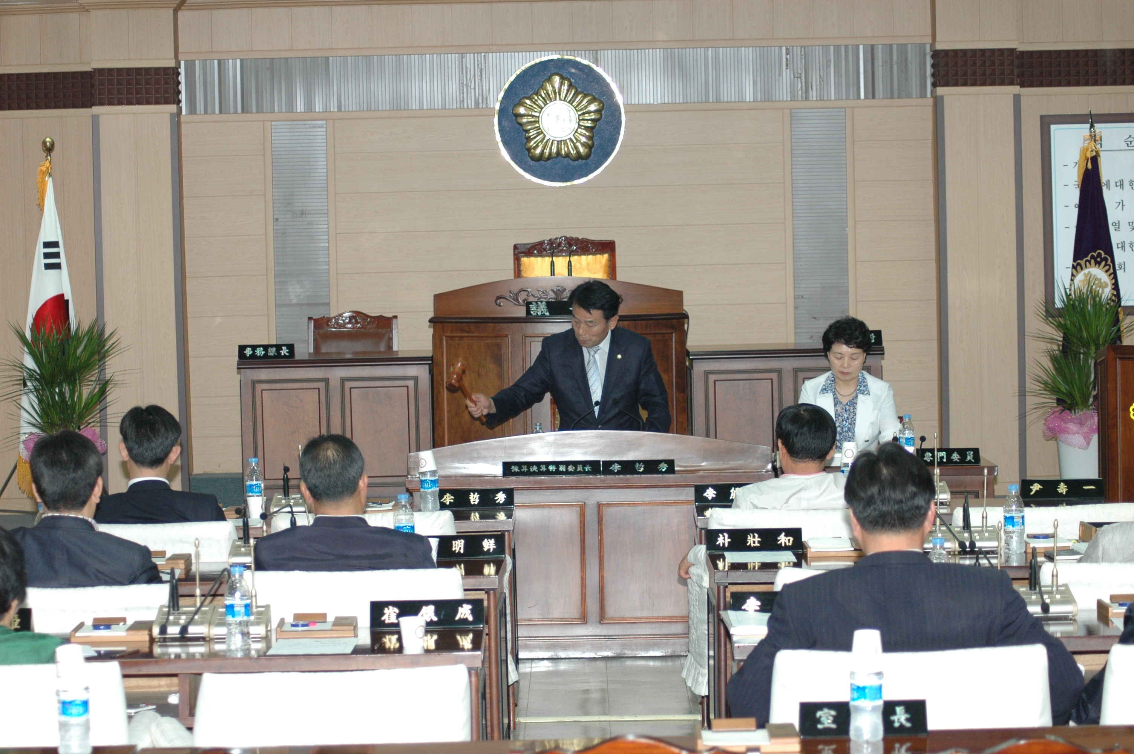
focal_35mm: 105
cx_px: 567
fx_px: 3305
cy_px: 377
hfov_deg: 19.5
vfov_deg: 13.0
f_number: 5
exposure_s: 1/60
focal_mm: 70
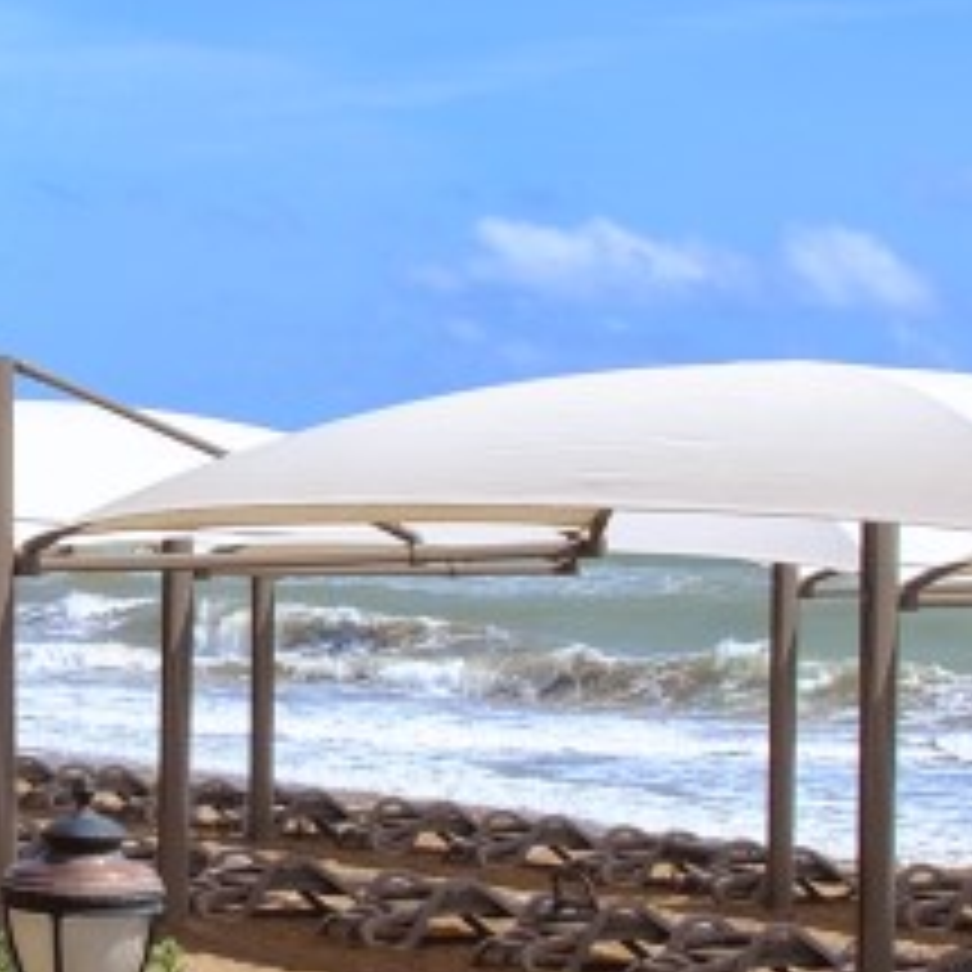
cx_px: 43
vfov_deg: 14.3
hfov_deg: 14.1
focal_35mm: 122
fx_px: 3876
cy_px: 504
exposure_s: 1/250
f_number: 8
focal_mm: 18
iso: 100
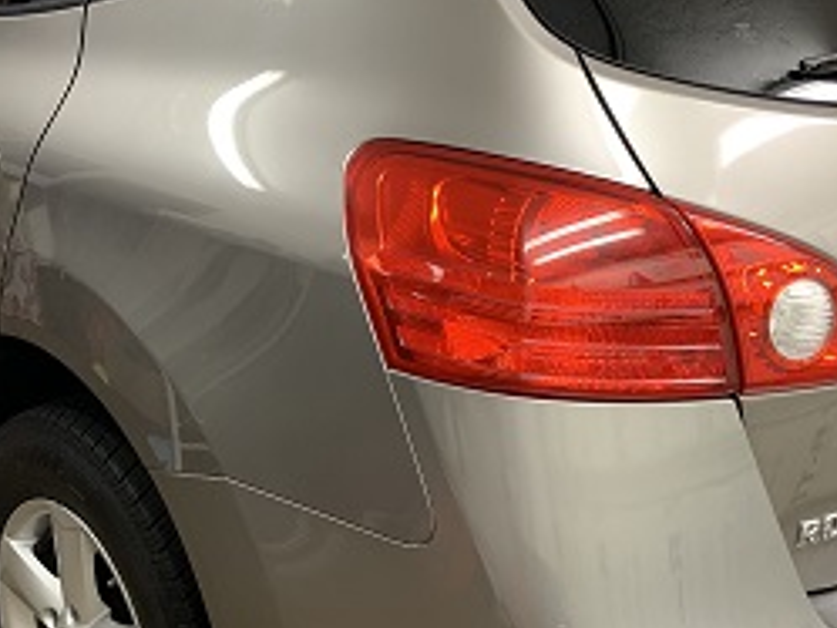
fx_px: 1161
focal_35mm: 48
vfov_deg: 30.3
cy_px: 274
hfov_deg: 39.2
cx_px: 276
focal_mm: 4.25
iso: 250
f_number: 1.8
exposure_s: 1/60
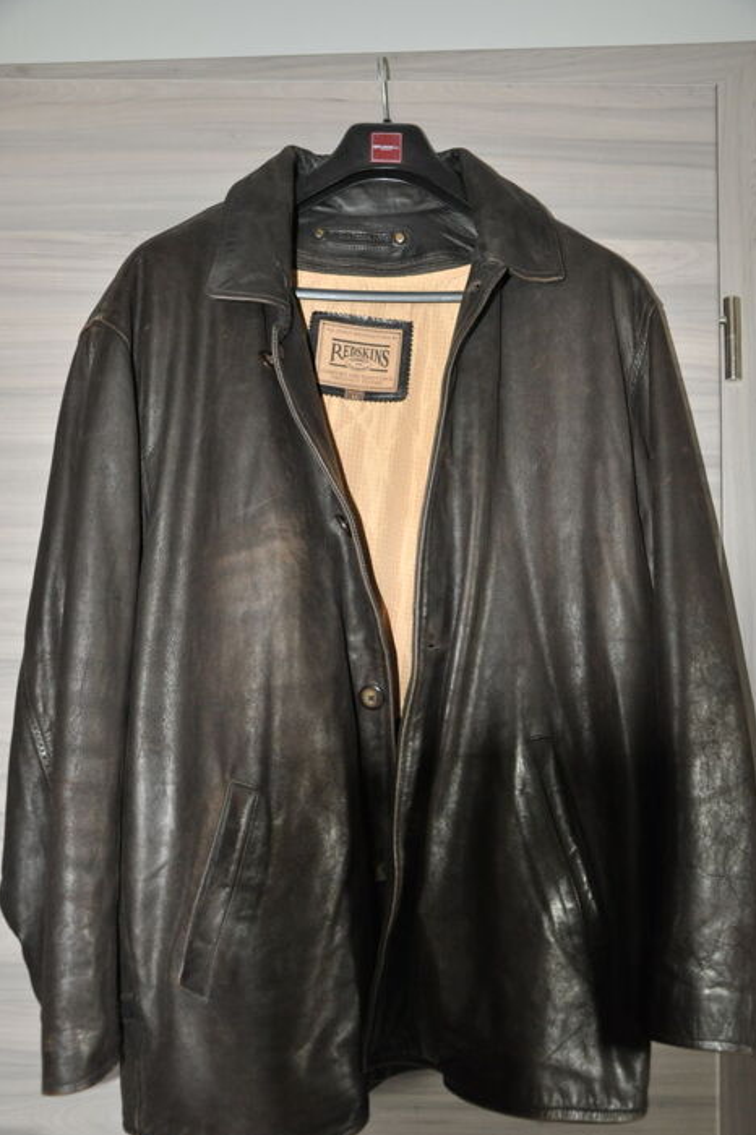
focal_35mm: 33
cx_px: 375
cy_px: 578
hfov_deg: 40.5
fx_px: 1025
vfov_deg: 58.0
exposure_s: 1/60
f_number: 3.8
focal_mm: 21
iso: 800
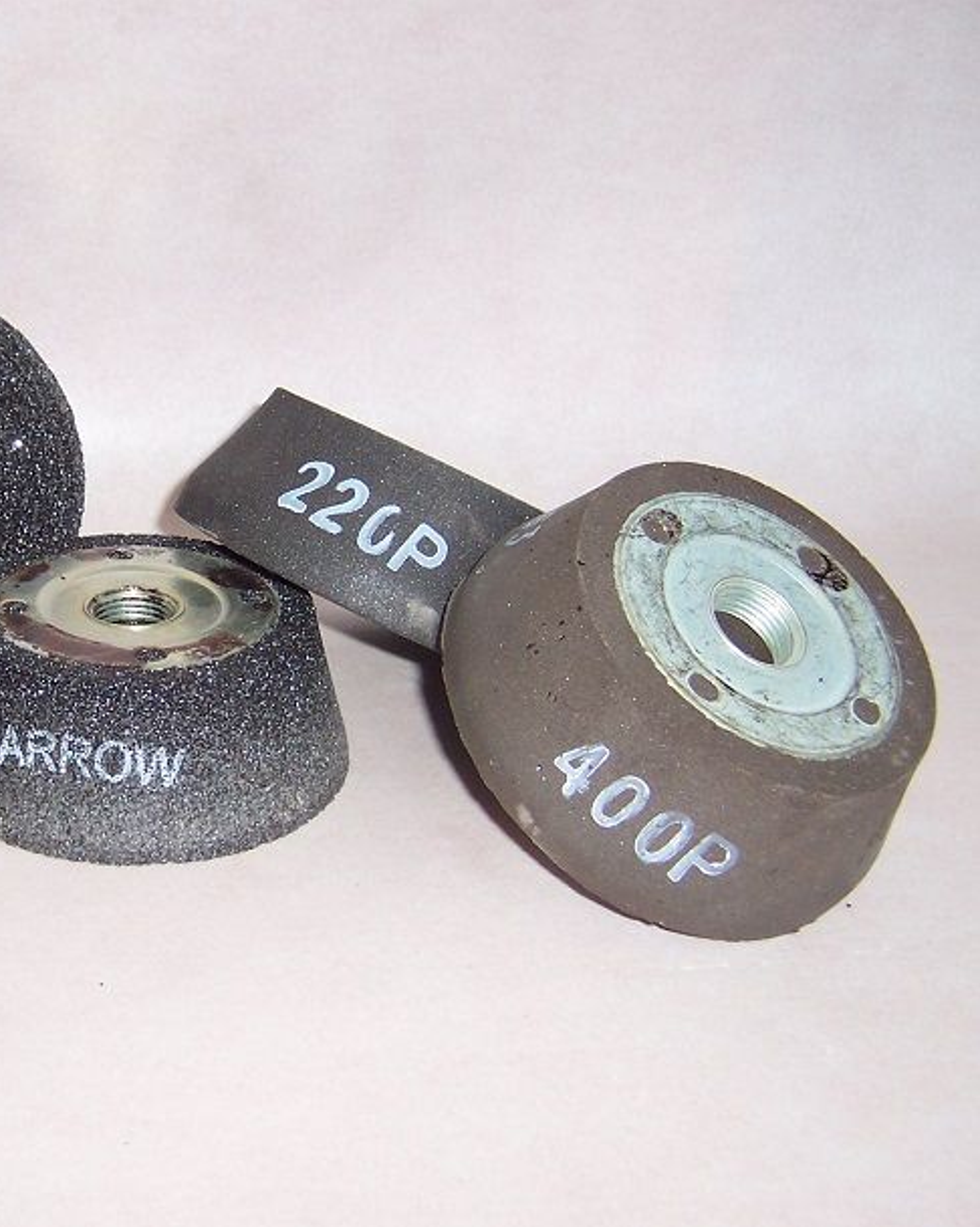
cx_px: 162
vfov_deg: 39.6
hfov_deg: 31.1
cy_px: 614
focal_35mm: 47
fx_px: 1705
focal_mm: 5.6
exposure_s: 1/60
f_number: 2.8
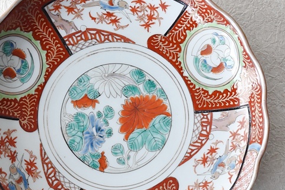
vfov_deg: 11.9
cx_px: 123
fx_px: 910
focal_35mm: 115
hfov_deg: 17.8
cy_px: 116
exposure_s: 1/20
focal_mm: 46
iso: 800
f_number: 5.6
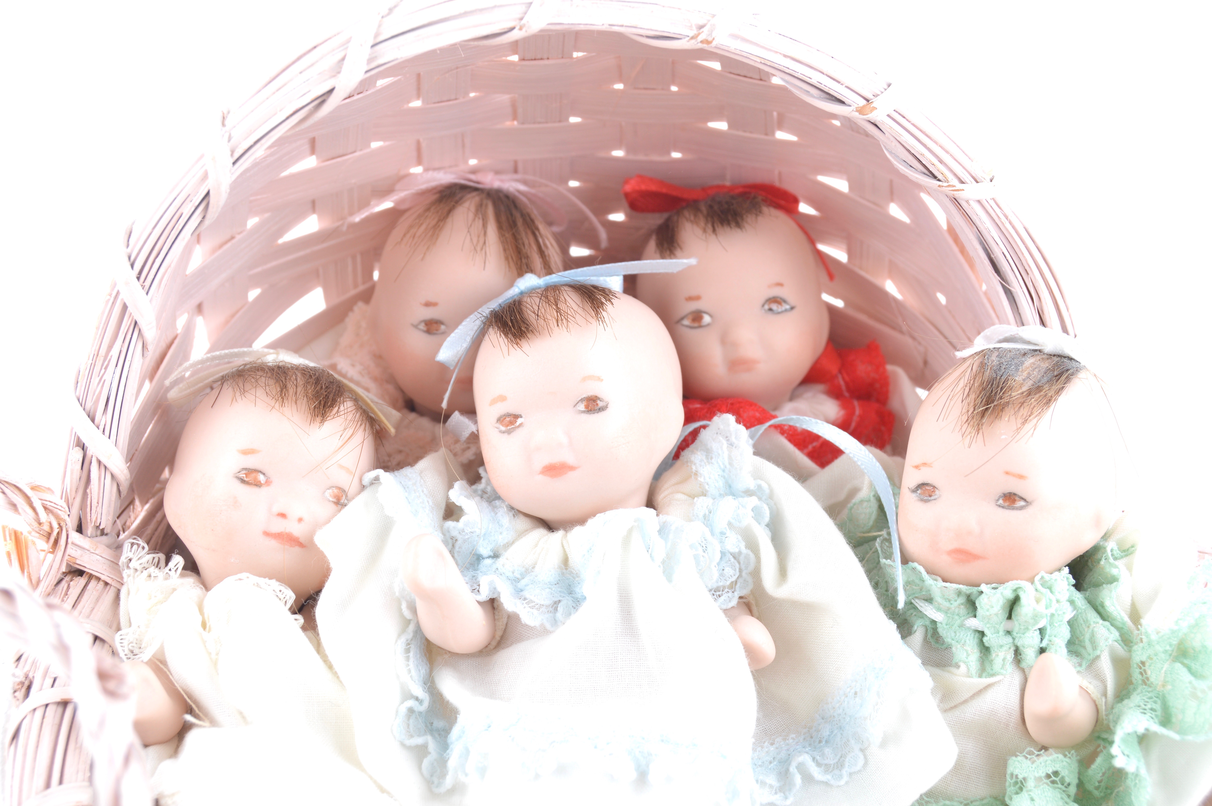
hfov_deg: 29.9
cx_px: 606
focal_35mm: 68
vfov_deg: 20.1
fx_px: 2270
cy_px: 403
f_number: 9
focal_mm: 45
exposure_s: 1/25
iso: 100
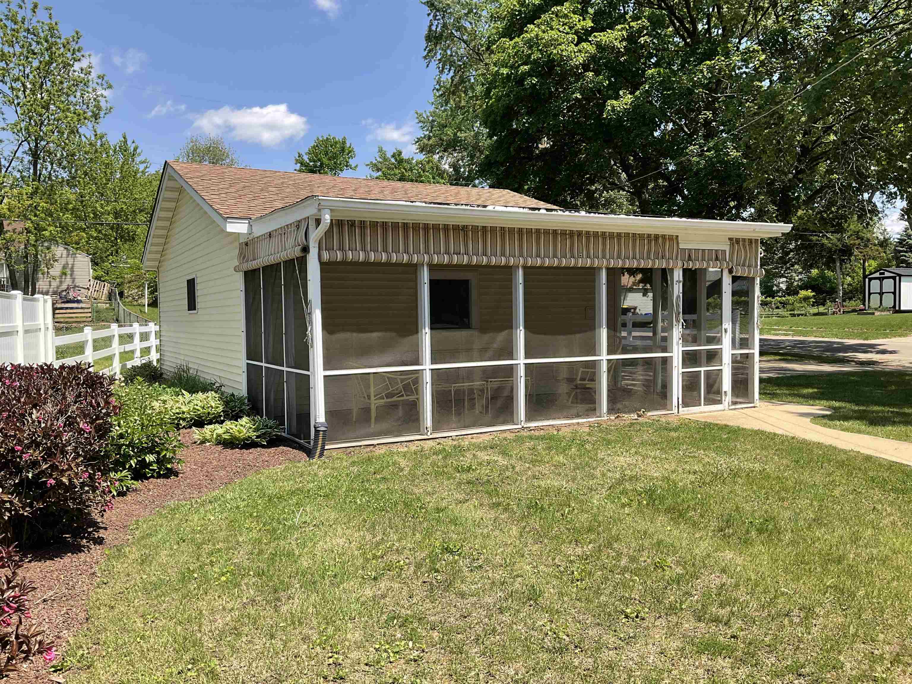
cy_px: 342
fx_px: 764
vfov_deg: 48.2
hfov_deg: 61.7
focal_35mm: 29
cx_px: 456
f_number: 1.8
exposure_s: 1/1195
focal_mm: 3
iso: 25
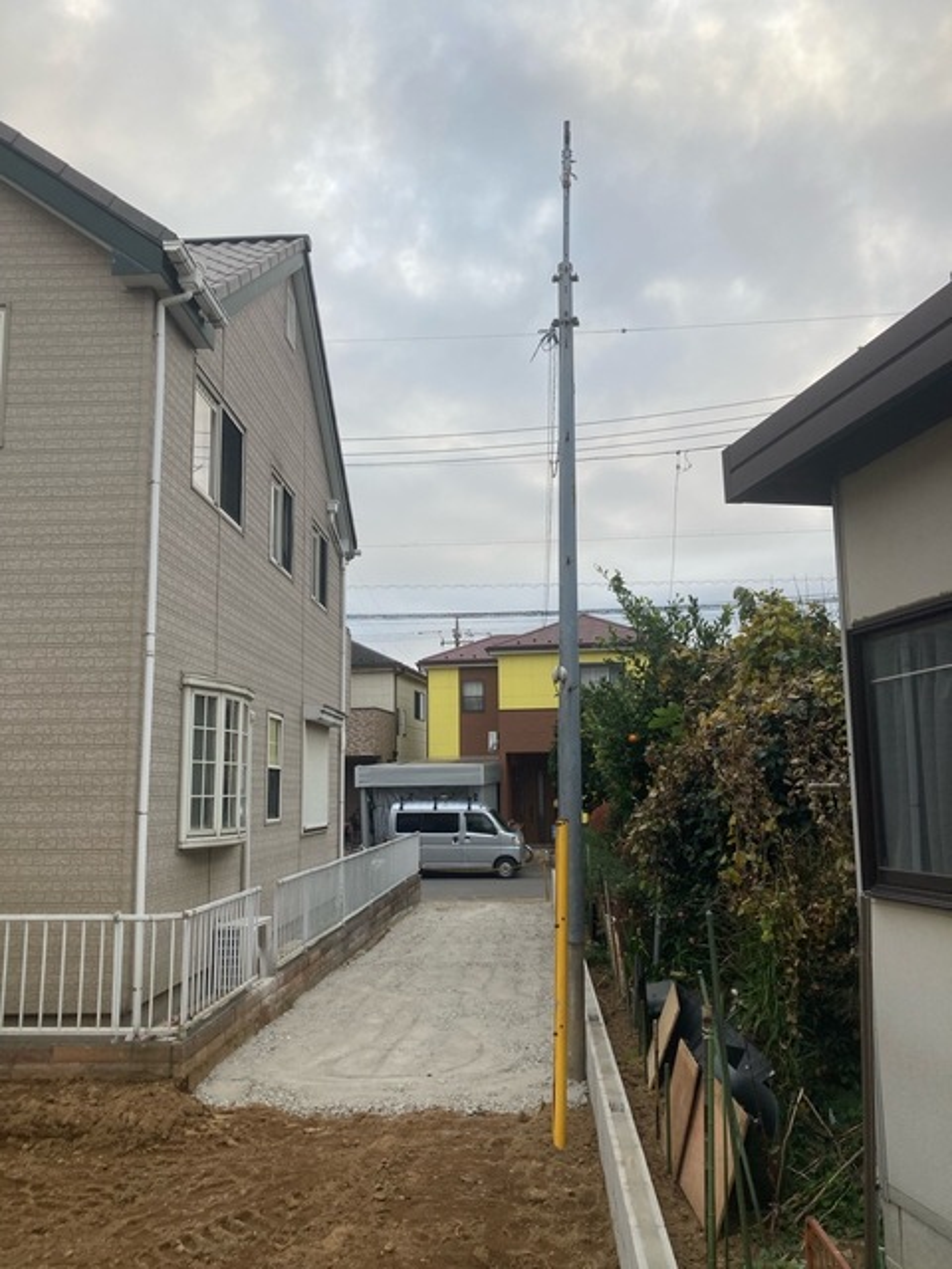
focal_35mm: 28
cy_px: 634
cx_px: 476
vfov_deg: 63.4
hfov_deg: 49.7
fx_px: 1027
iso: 20
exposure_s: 1/417
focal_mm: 3.99
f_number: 1.8
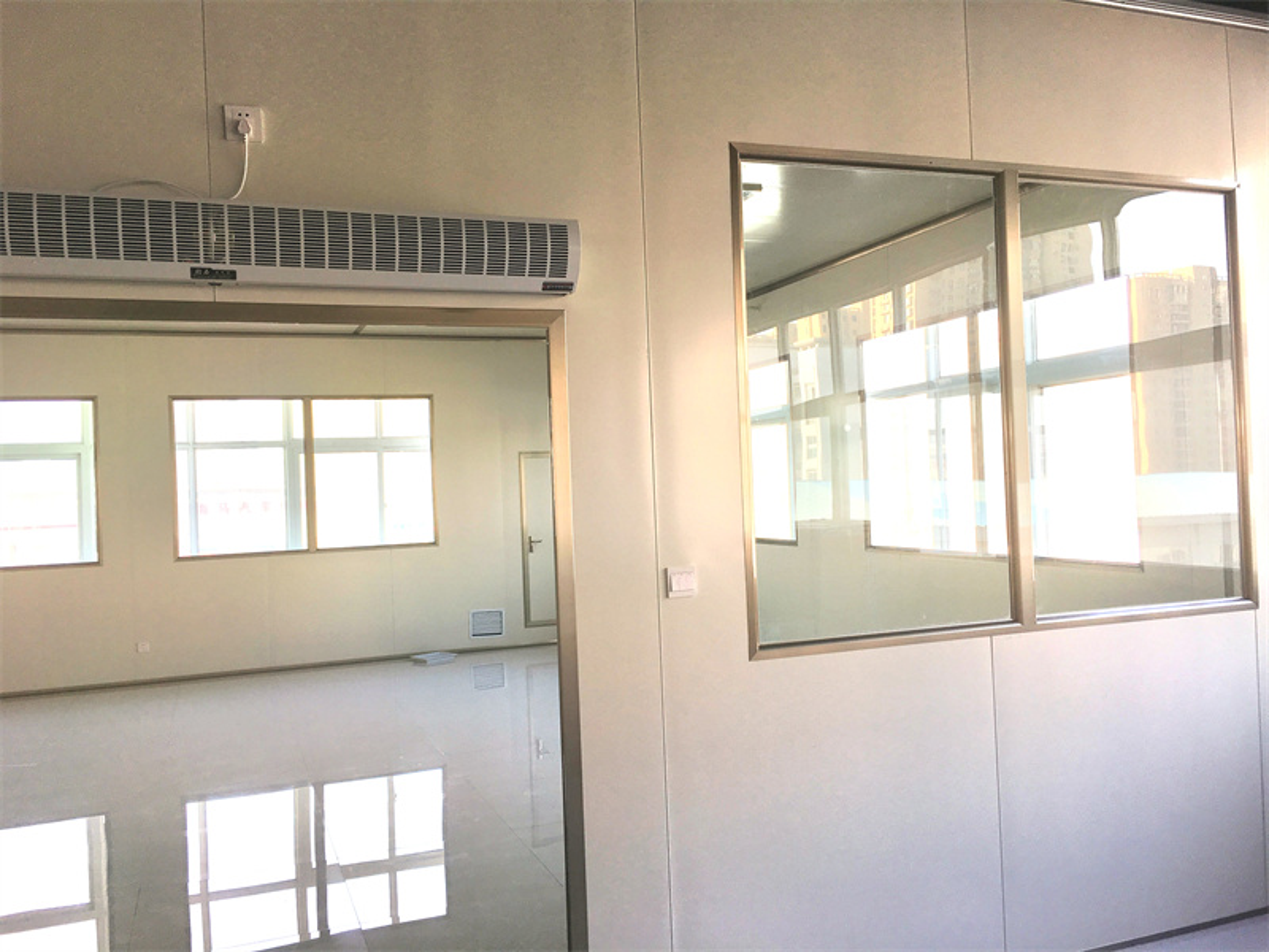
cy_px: 476
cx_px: 634
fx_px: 1063
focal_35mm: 29
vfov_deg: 48.2
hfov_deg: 61.7
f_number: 2.2
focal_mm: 4.15
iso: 25
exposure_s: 1/100
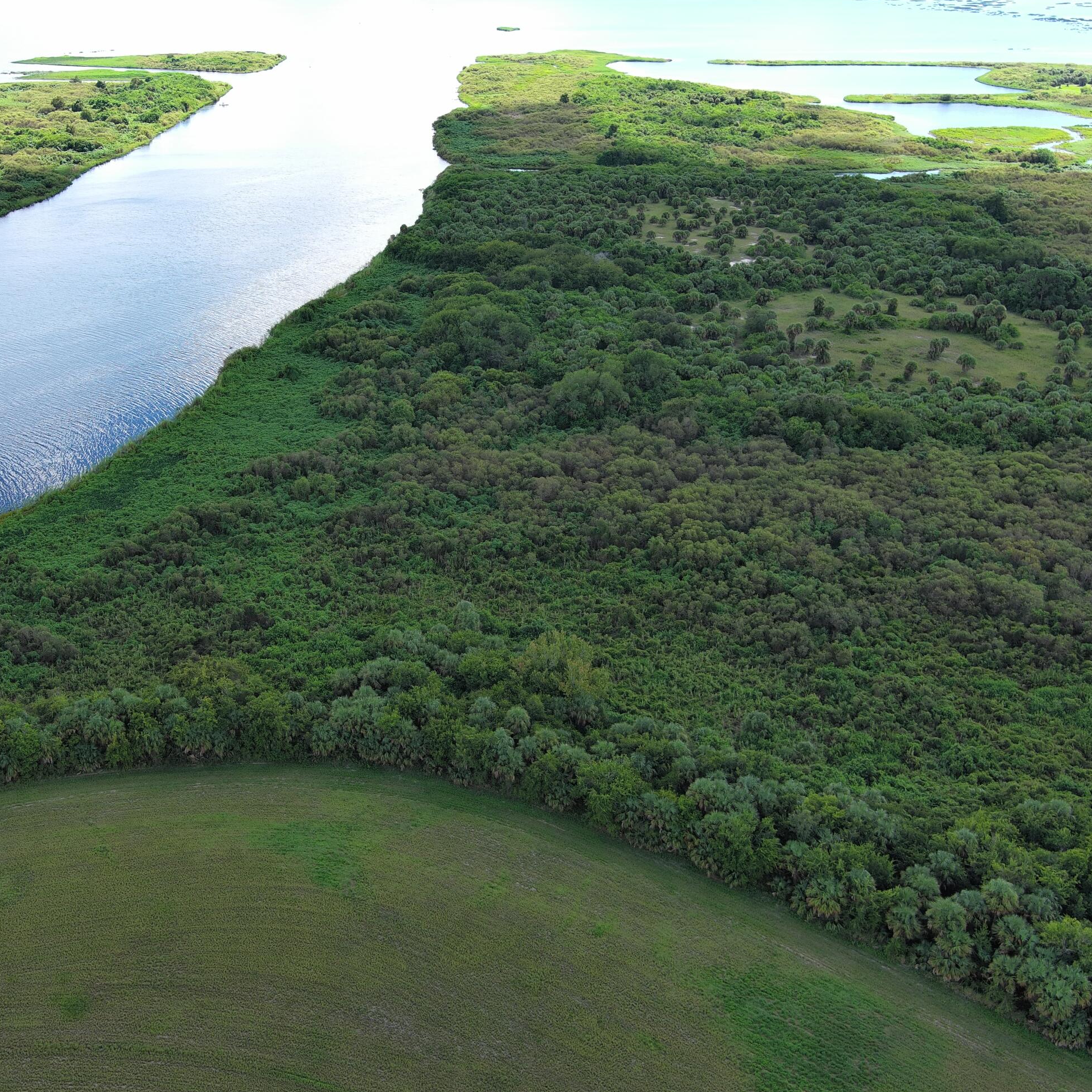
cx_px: 400
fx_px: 1356
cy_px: 538
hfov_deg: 43.5
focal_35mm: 38
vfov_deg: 43.9
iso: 100
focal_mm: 10.57
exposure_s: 1/463
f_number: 2.8
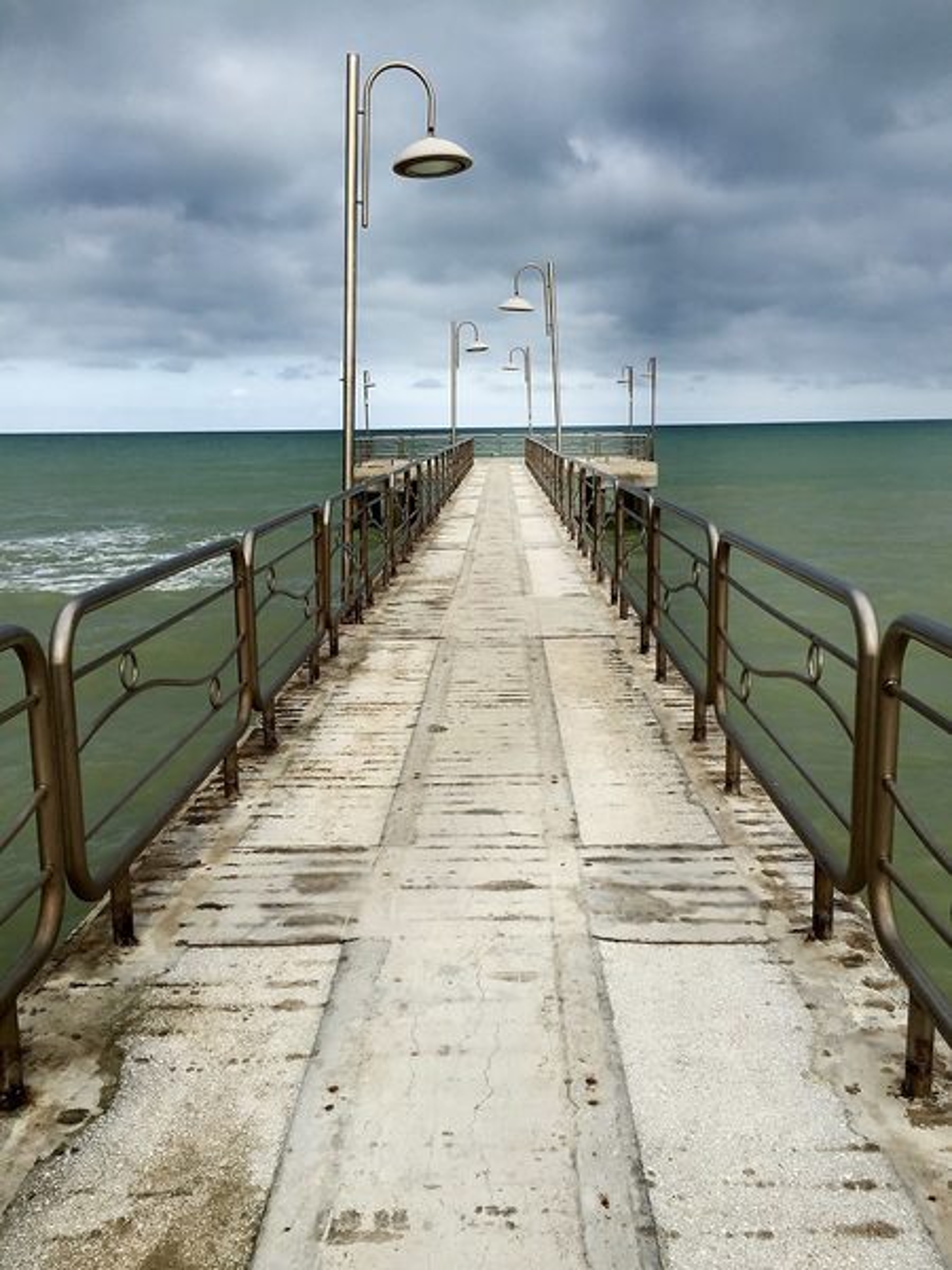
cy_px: 635
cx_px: 476
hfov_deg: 48.2
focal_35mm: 29
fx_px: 1063
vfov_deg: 61.7
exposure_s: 1/942
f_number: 2.2
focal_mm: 4.15
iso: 32
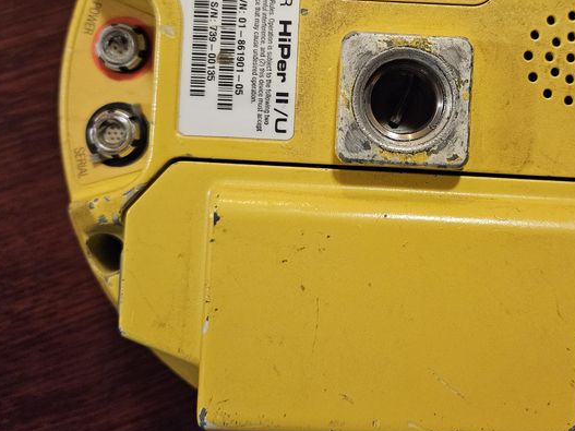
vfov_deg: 36.9
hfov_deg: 48.3
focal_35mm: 38
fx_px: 631
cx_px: 376
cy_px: 111
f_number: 1.8
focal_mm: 5.4
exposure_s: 1/50
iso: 640
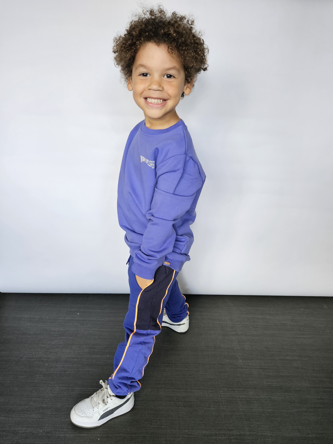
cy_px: 222
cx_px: 166
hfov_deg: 58.9
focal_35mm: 23
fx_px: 295
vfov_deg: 73.9
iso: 320
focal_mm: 5.4
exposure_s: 1/370
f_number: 1.8
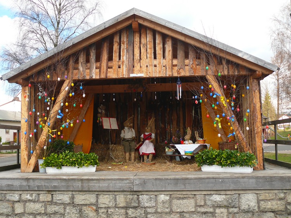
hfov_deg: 49.0
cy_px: 109
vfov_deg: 37.7
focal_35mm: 38
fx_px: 319
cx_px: 146
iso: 100
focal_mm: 8
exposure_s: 1/125
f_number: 2.8
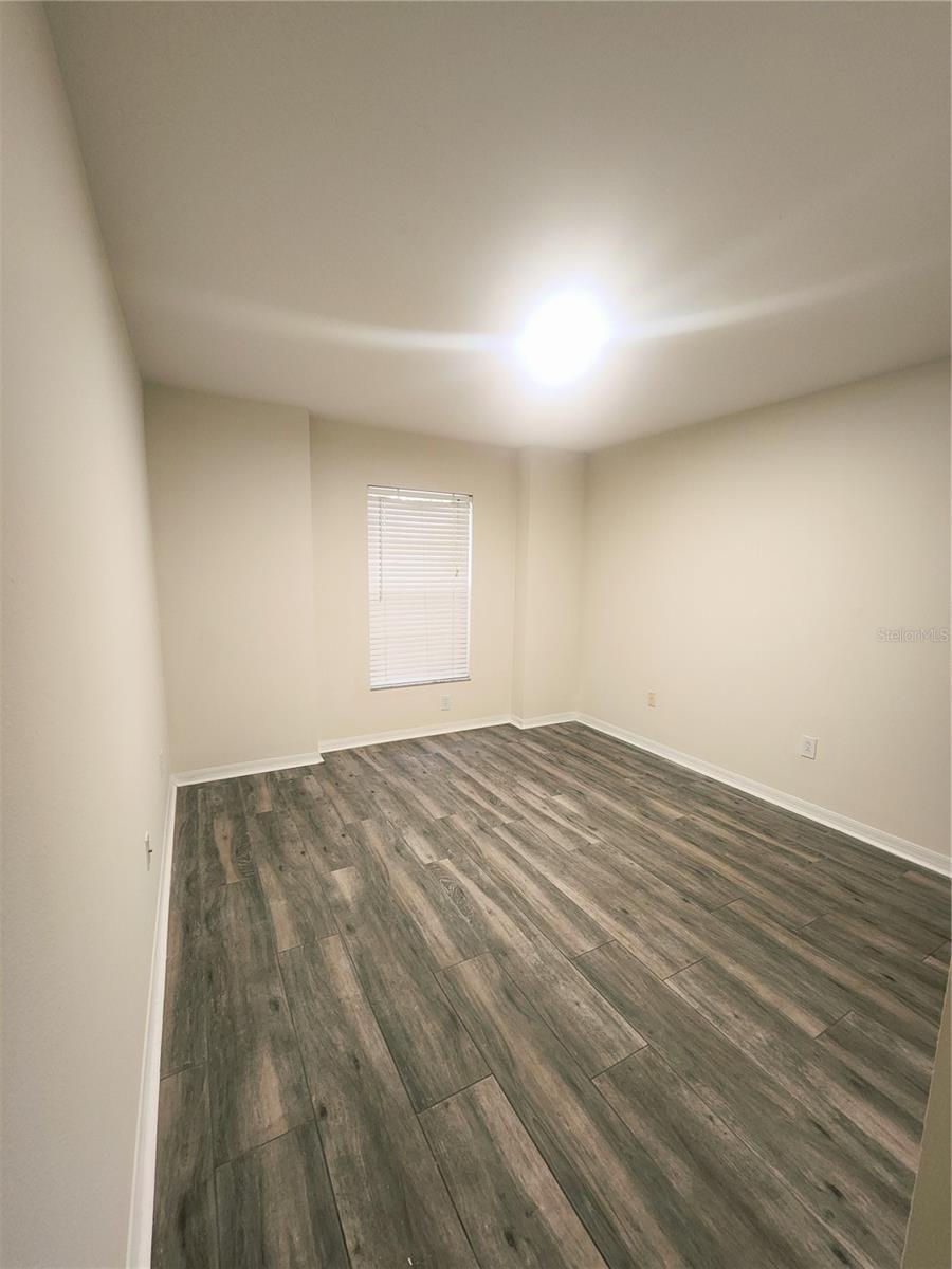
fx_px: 477
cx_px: 476
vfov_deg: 106.2
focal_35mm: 13
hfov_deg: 89.9
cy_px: 634
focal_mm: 2.2
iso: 320
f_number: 2.2
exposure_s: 1/30
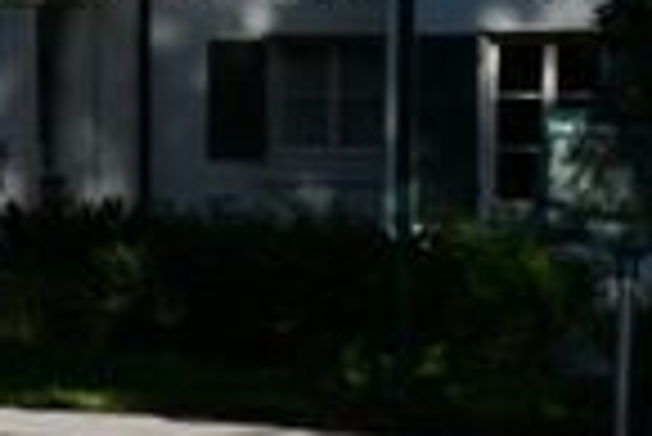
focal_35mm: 406
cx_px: 261
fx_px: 7360
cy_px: 935
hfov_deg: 5.1
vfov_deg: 3.4
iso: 100
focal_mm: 46
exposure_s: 1/400
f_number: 10
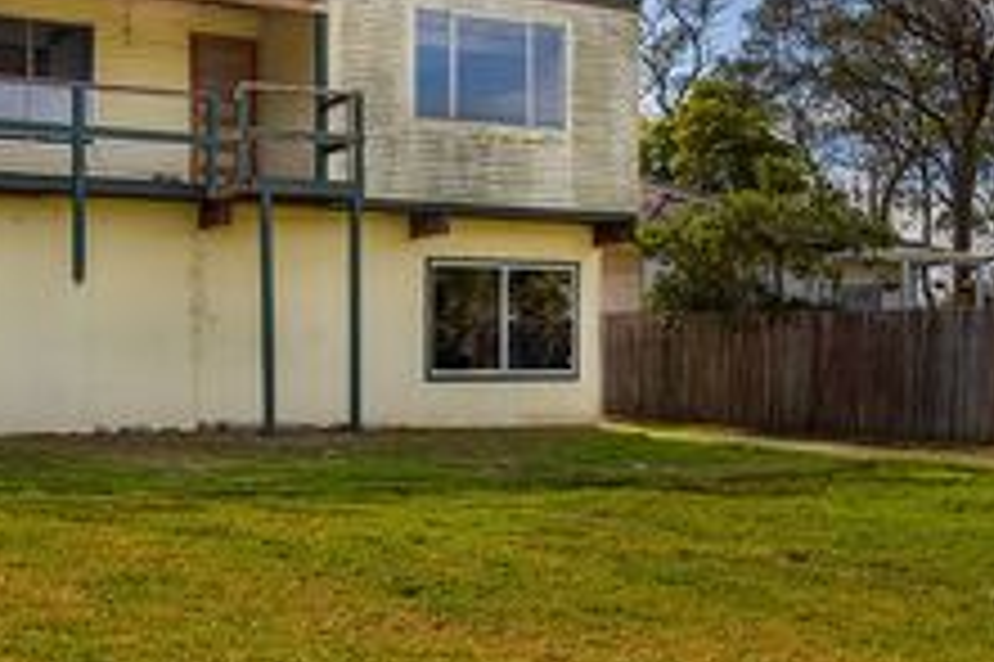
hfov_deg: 37.8
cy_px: 317
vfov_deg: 26.4
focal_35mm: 51
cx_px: 234
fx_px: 1407
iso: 100
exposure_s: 1/1000
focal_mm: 24
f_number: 8
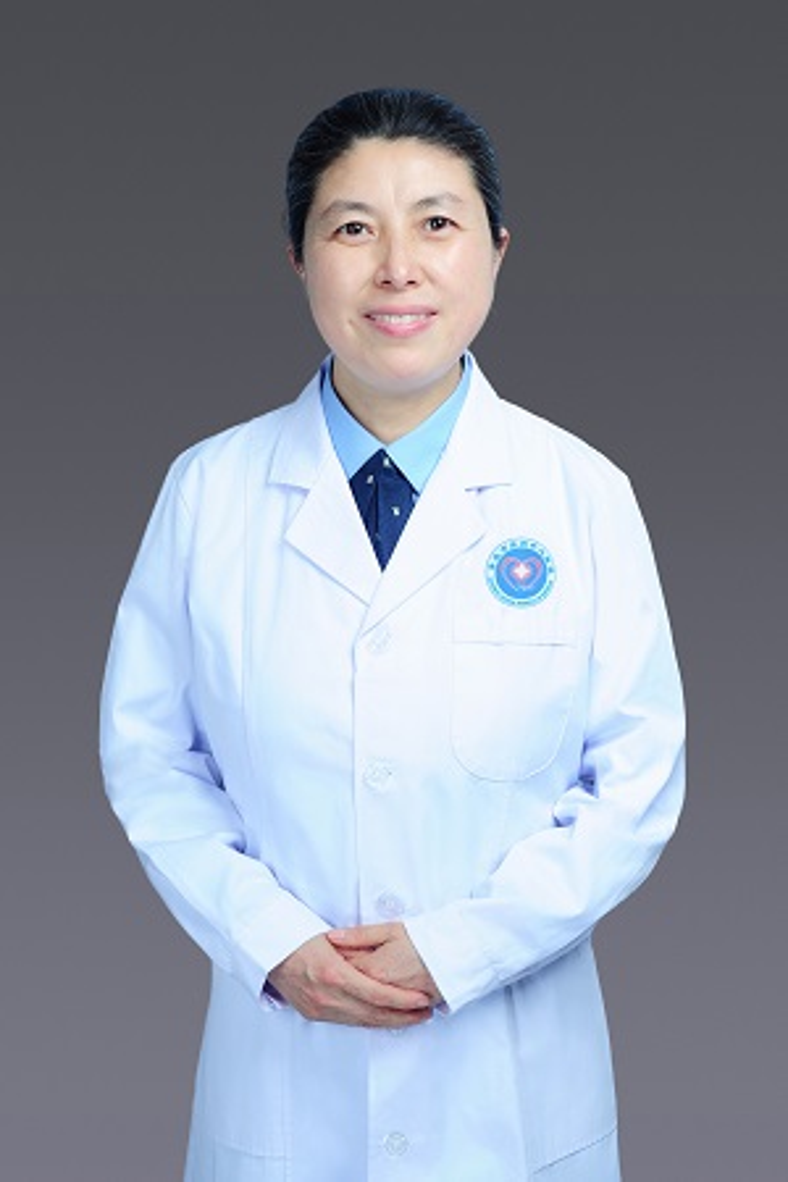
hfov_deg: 27.0
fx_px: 1642
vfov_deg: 39.6
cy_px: 591
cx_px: 394
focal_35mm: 50
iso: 200
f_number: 9
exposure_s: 1/160
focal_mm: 50
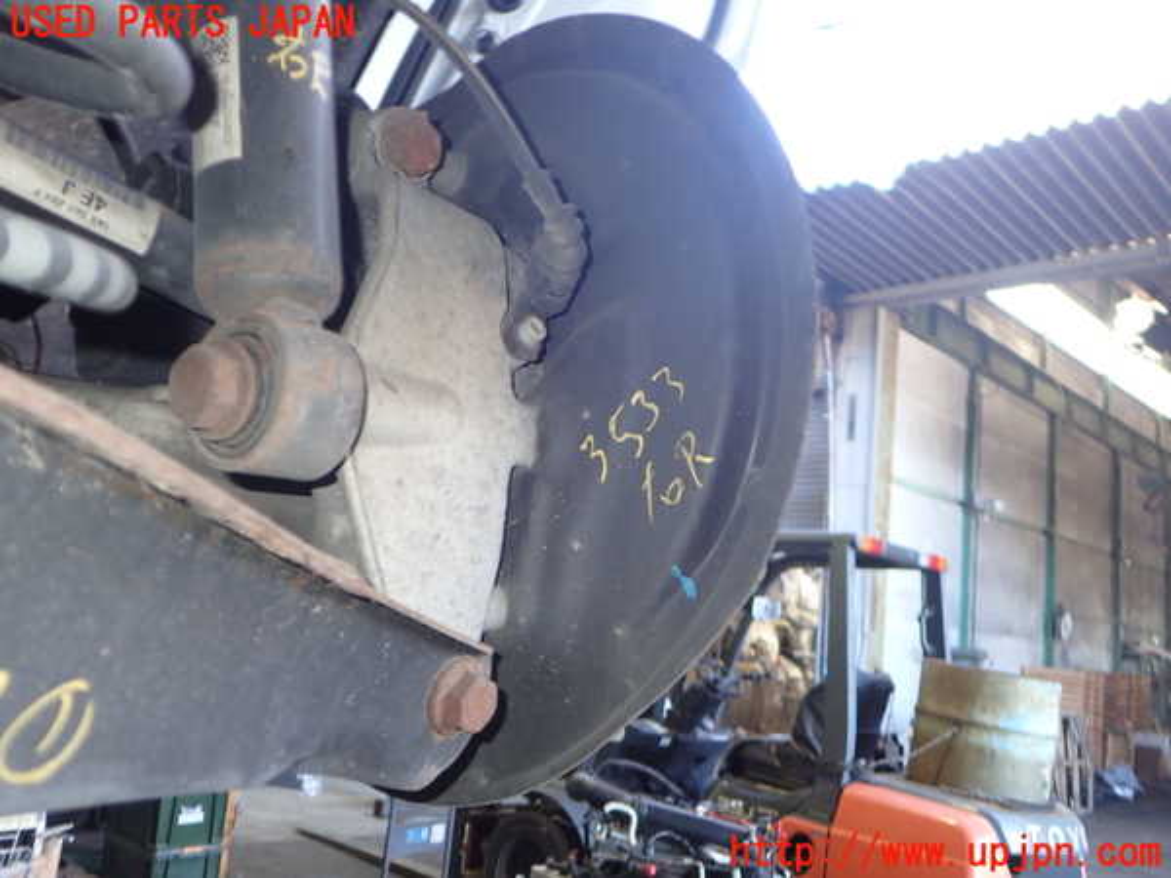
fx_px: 1015
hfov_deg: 60.0
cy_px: 439
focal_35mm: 30
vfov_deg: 46.8
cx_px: 586
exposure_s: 1/30
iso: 200
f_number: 2.3
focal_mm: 5.4
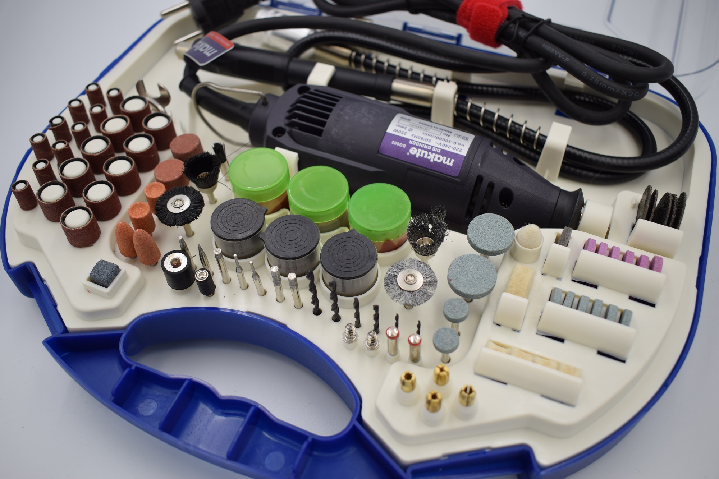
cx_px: 360
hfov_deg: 55.1
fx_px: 689
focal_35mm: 34
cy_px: 240
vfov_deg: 38.4
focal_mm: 23
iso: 100
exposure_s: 1/100
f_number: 3.8
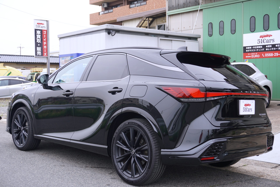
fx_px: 350
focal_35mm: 45
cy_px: 94
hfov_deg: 43.6
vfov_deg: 29.9
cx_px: 140
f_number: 5.6
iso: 100
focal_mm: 30
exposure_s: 1/80
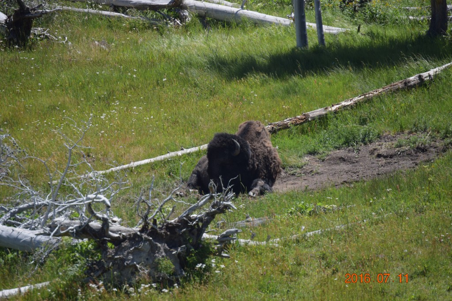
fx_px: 3765
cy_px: 150
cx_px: 226
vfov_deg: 4.6
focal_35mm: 300
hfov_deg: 6.9
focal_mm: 200
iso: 200
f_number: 5.6
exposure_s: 1/800
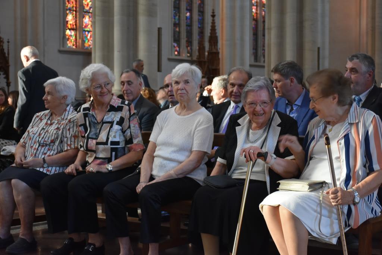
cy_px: 128
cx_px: 191
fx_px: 716
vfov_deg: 20.2
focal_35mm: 68
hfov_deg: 29.9
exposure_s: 1/40
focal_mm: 45
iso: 1250
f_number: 4.5
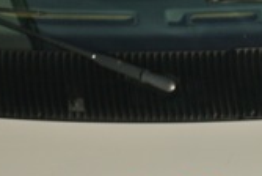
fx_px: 4134
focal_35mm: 567
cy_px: 299
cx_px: 253
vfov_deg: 2.4
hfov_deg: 3.6
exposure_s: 1/250
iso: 100
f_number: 4.2
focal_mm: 55.1
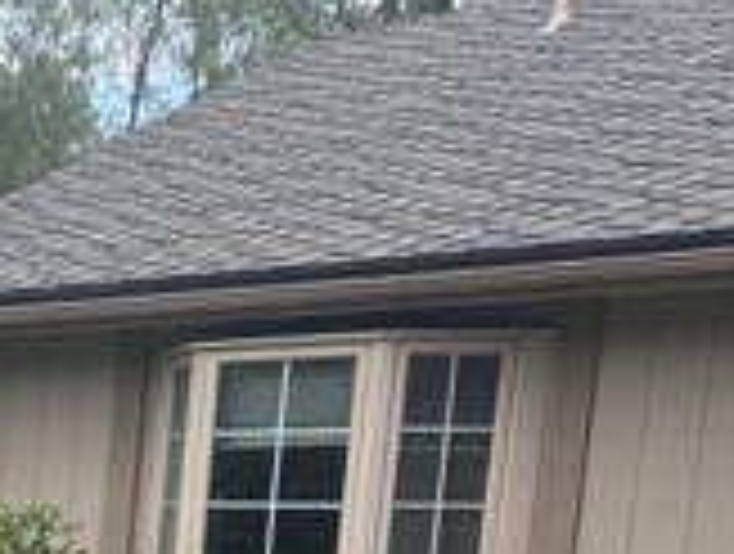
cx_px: -693
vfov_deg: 14.6
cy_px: 860
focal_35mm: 94
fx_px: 1998
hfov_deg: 16.4
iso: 80
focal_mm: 6.76
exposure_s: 1/1869
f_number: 1.78
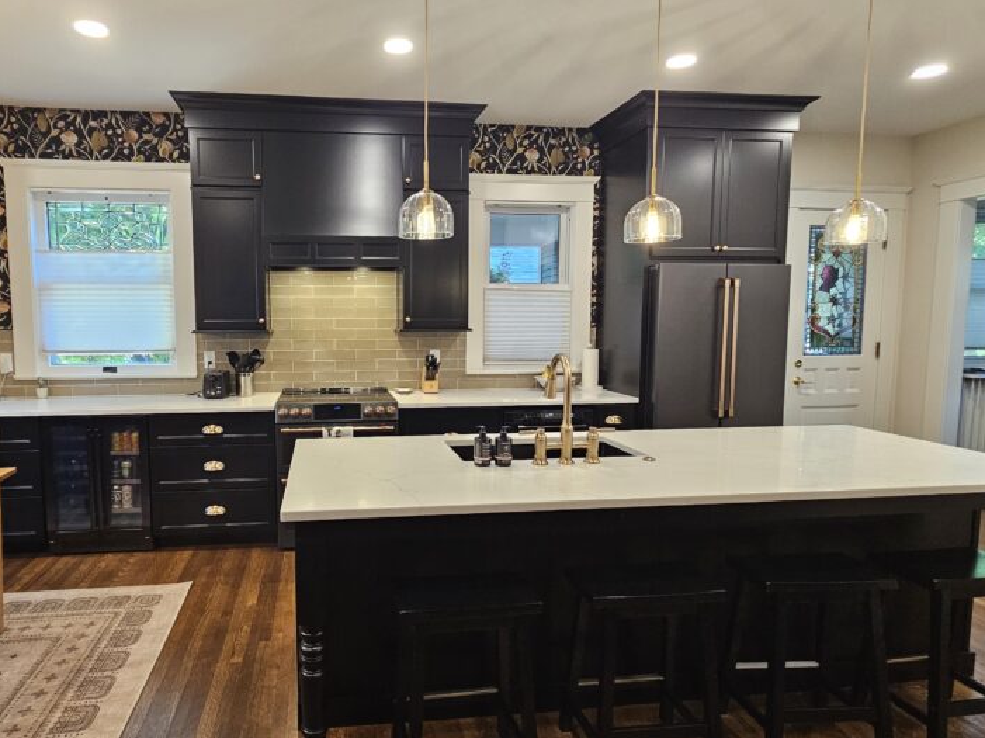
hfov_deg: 83.8
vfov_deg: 68.6
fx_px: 540
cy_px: 378
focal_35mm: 19
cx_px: 402
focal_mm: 2.2
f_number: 2.2
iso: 250
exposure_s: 1/60
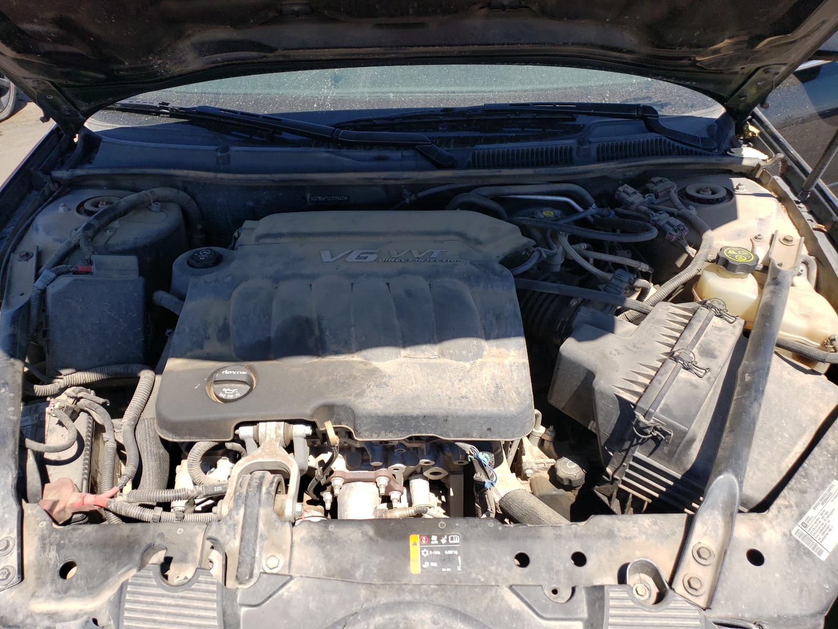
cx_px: 419
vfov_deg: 53.1
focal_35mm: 26
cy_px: 314
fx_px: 629
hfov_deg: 67.3
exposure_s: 1/1667
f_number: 1.5
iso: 50
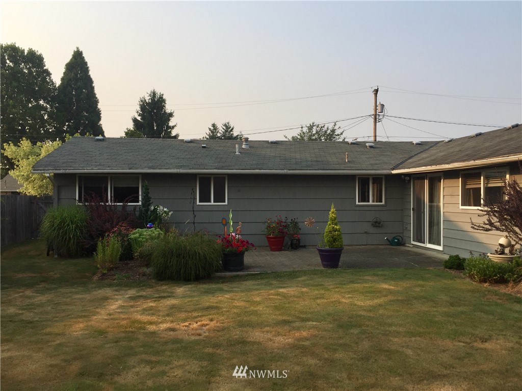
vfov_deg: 48.2
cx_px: 261
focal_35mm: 29
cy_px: 196
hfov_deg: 61.7
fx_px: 437
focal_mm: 4.15
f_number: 2.2
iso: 32
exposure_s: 1/1041
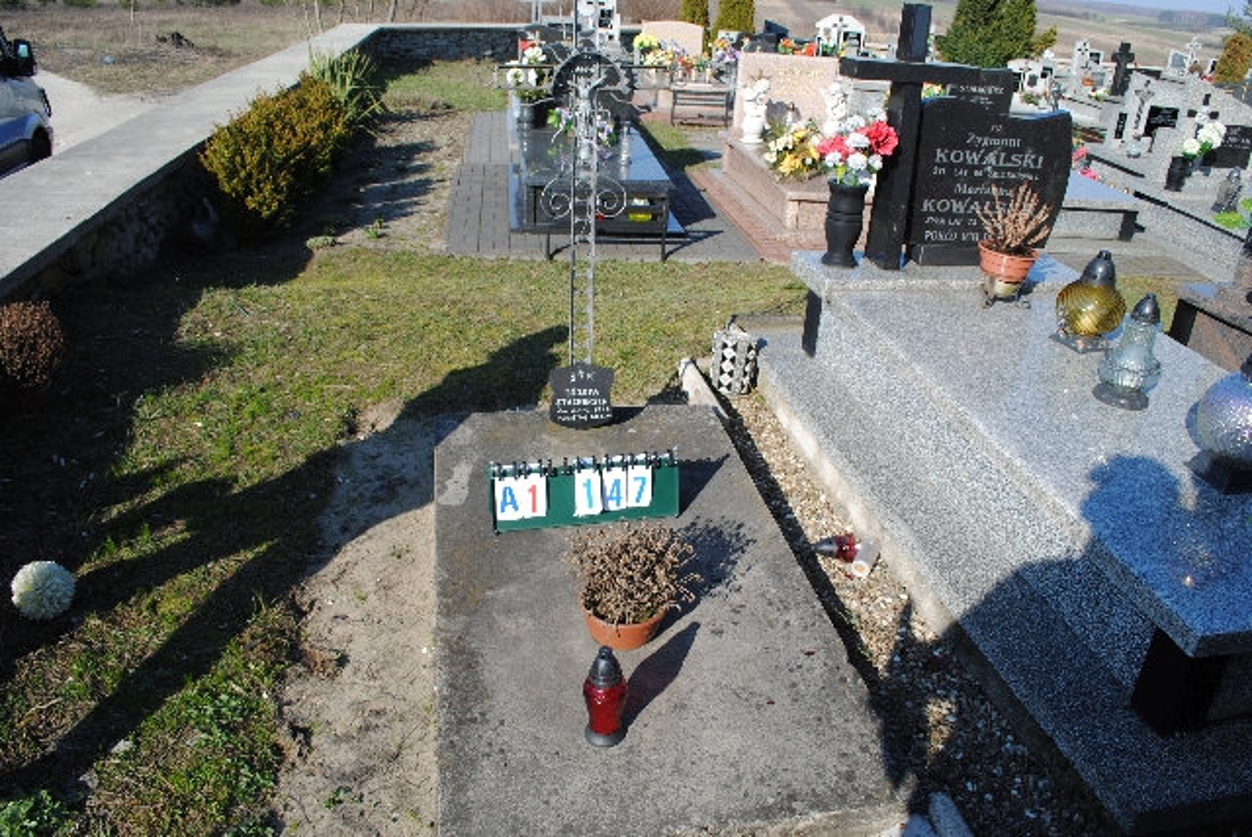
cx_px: 626
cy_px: 418
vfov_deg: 48.0
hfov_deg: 67.3
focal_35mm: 27
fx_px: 940
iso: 100
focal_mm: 18
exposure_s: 1/200
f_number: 7.1
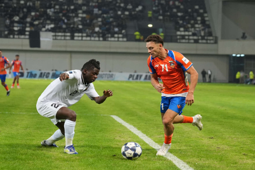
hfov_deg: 19.5
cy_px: 85
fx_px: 744
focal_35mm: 105
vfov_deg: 13.0
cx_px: 128
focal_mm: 70
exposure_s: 1/1000
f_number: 2.8
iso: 1600
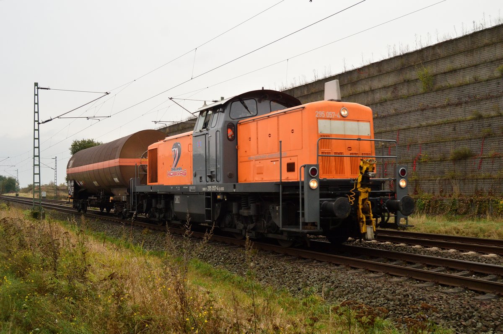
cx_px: 252
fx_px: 544
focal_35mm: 39
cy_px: 167
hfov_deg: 49.6
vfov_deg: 34.1
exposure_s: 1/500
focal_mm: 26
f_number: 8
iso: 800
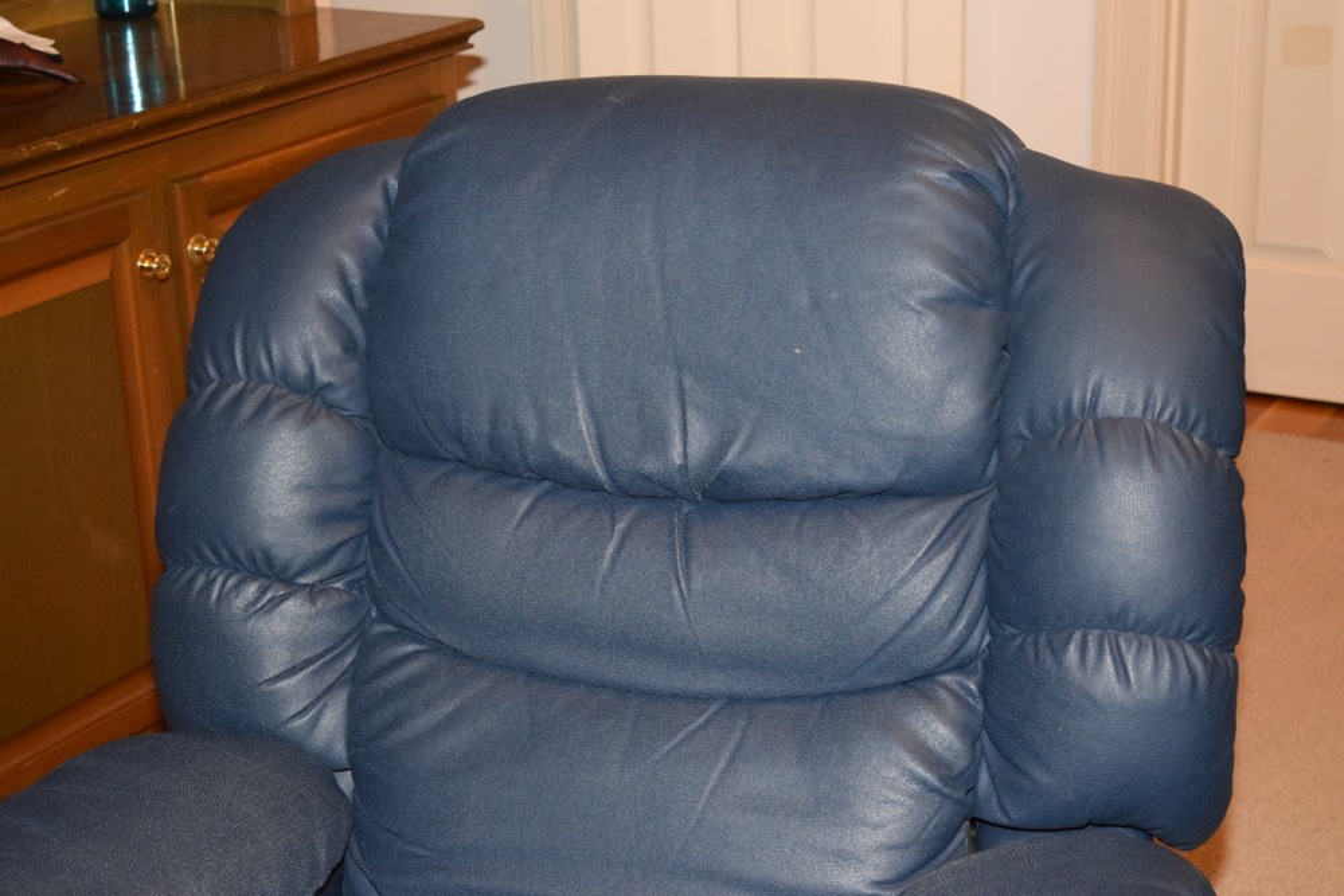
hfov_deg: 29.9
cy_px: 448
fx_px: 2520
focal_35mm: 68
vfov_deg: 20.2
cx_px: 672
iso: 3200
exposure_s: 1/60
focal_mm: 45
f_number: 5
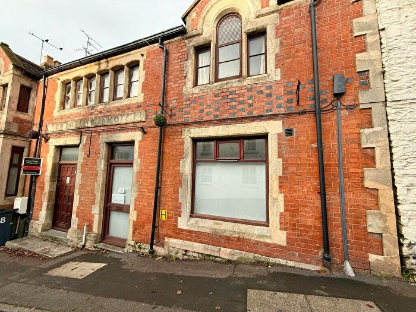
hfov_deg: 102.1
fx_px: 168
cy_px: 156
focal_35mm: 14
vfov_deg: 85.7
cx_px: 208
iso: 50
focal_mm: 2.22
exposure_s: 1/277
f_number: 2.2
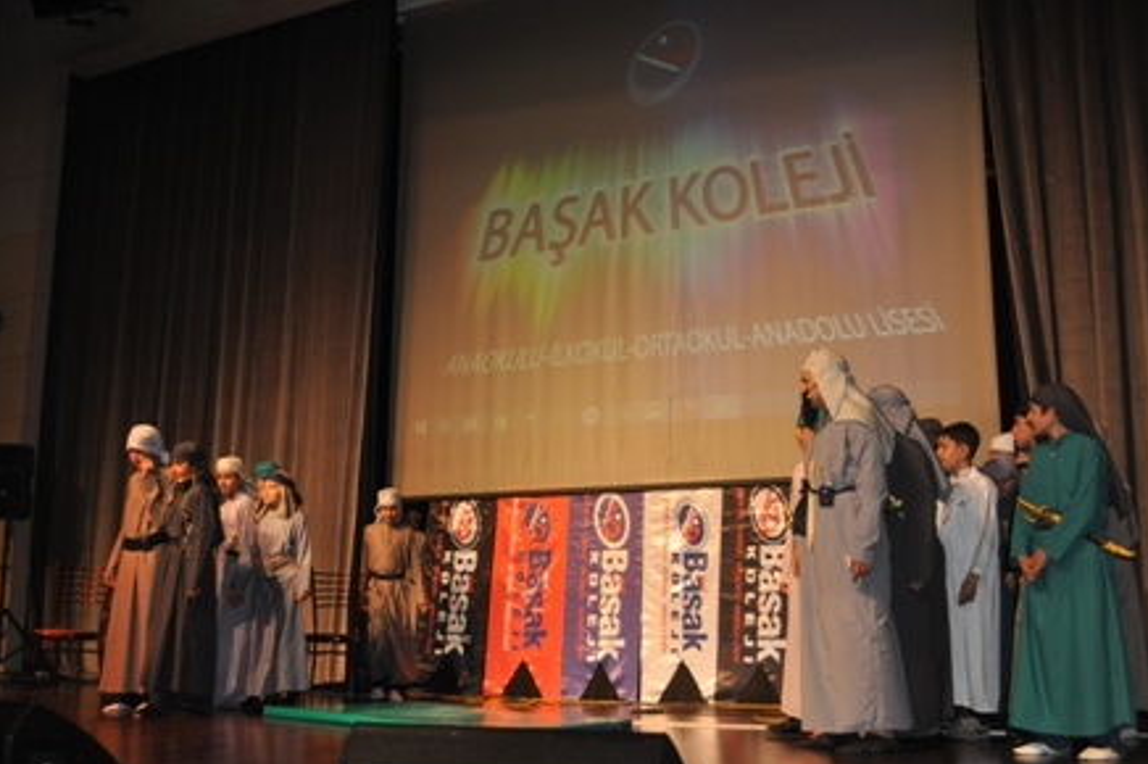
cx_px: 582
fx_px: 1179
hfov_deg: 51.9
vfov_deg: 35.9
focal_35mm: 37
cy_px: 390
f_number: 4
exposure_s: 1/60
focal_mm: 24
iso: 800
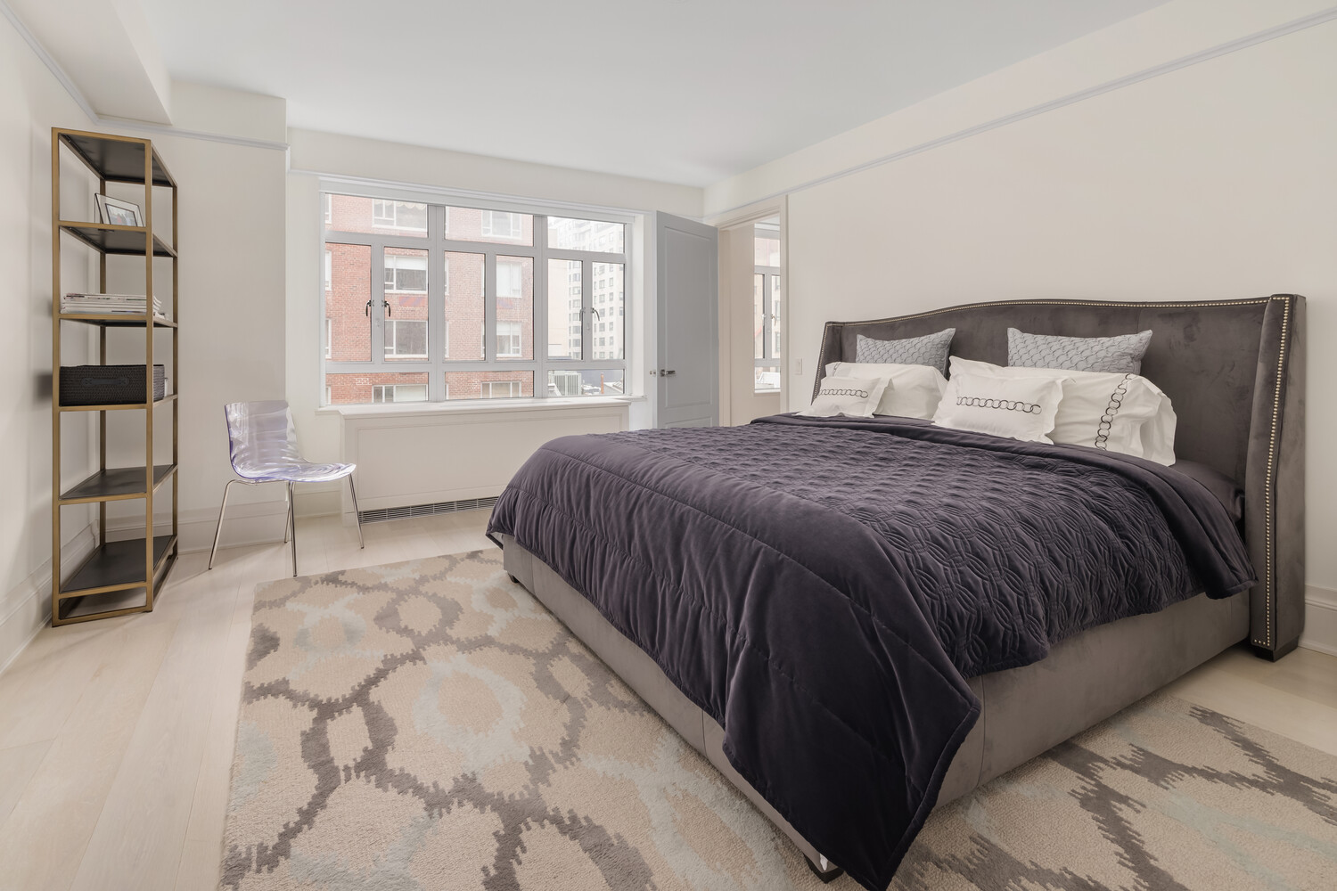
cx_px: 668
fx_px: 631
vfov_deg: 70.4
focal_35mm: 17
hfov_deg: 93.3
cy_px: 446
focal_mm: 17
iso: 500
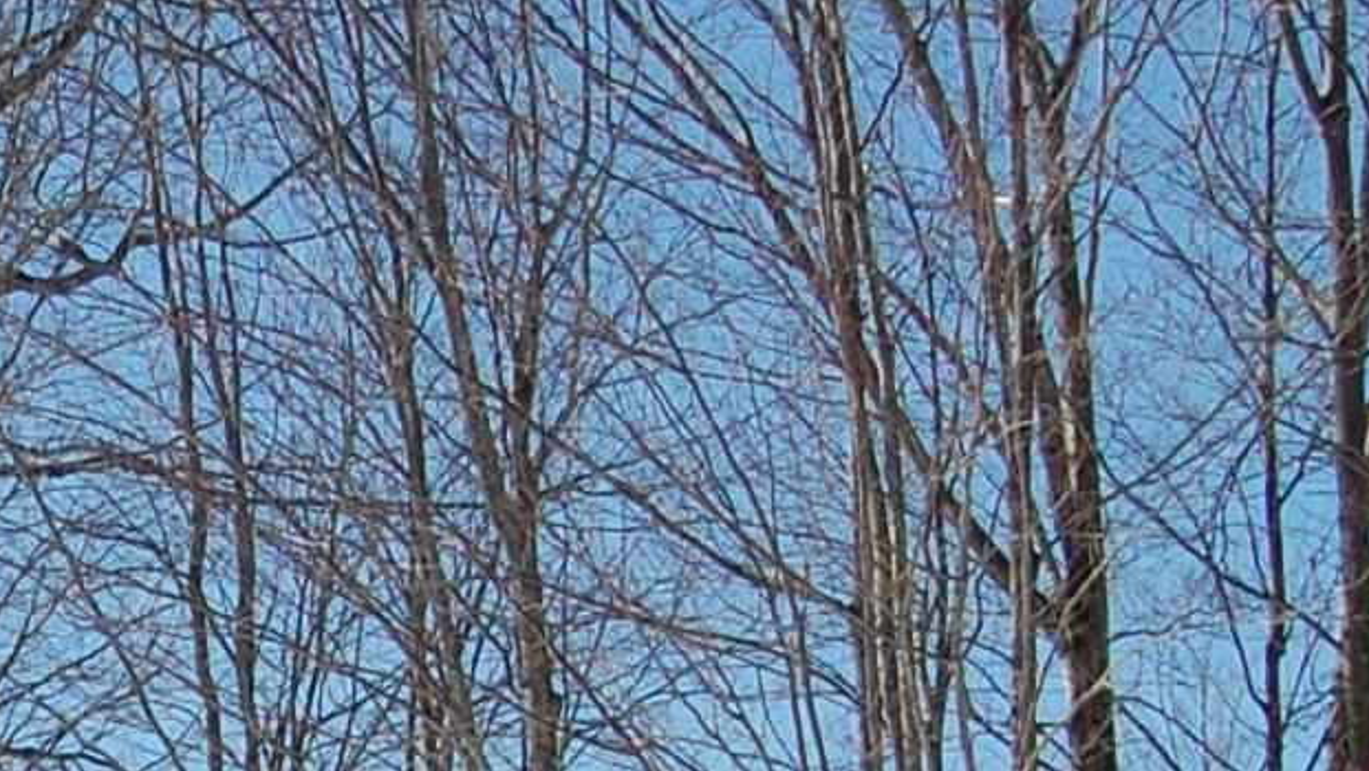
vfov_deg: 7.8
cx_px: -551
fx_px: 5520
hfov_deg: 13.5
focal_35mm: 152
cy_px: 1179
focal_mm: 20
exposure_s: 1/400
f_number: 10
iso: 200
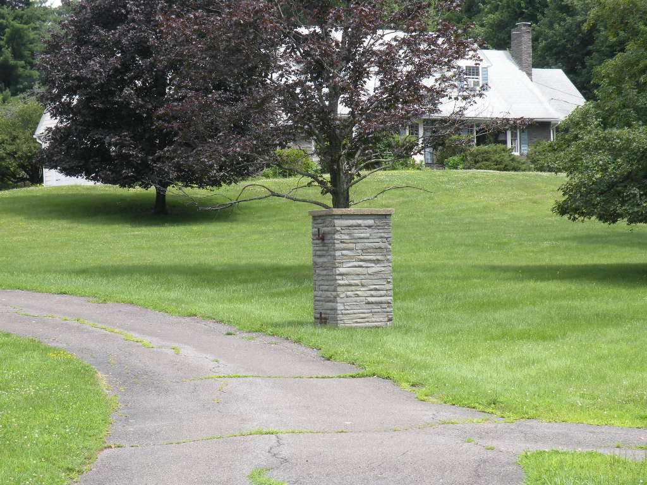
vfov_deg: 13.5
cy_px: 242
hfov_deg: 17.9
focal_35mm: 110
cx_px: 324
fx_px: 2056
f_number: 5.6
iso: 64
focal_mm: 19.4
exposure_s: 1/128
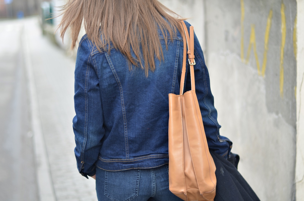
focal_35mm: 75
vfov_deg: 18.1
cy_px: 100
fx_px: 632
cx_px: 152
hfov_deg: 27.0
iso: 100
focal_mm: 50
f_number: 1.8
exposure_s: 1/320
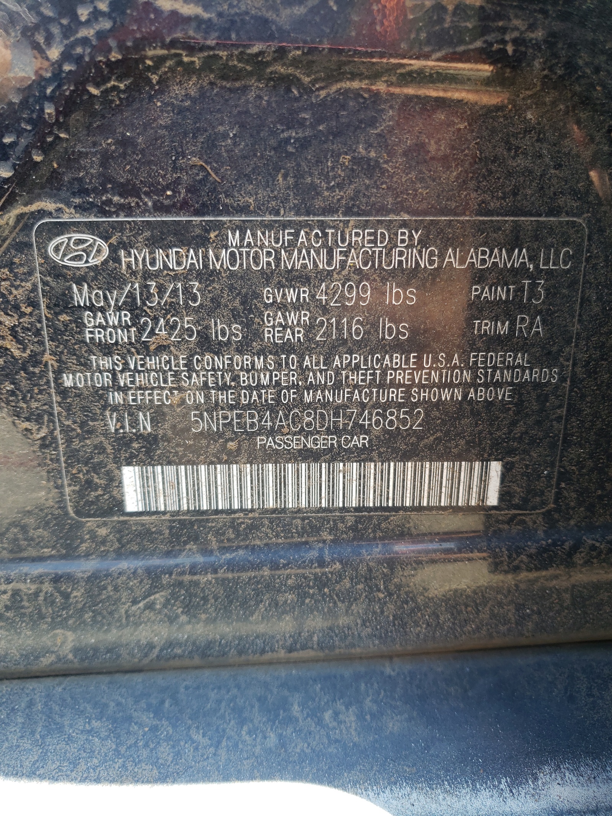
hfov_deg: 53.1
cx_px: 306
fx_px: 613
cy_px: 408
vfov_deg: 67.3
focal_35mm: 26
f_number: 1.5
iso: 50
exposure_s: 1/120
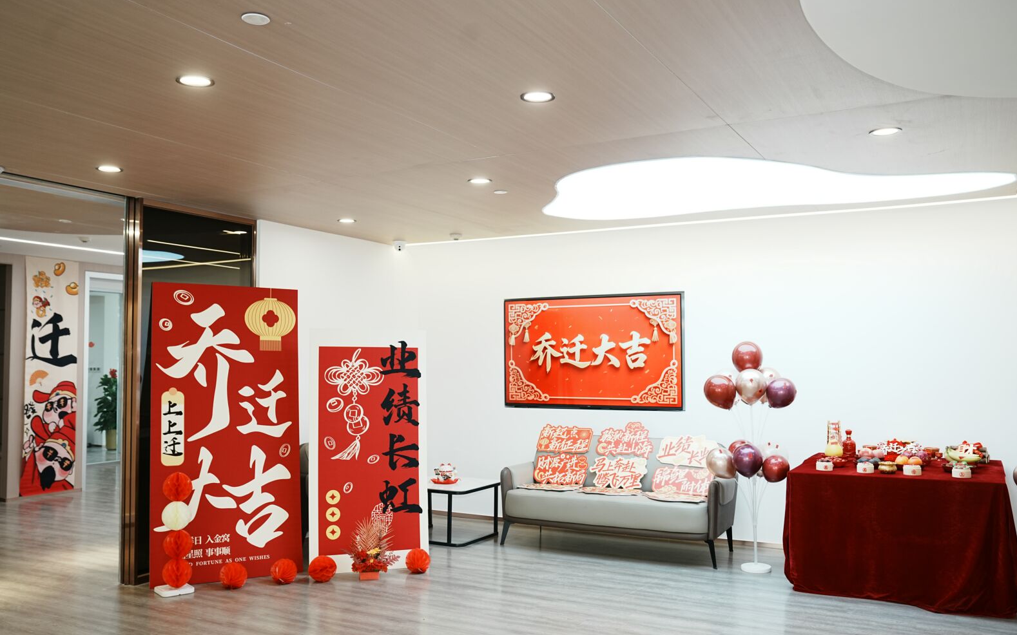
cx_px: 505
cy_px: 331
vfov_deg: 40.6
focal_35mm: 31
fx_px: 859
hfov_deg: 61.2
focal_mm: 30
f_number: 4.5
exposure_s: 1/60
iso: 640
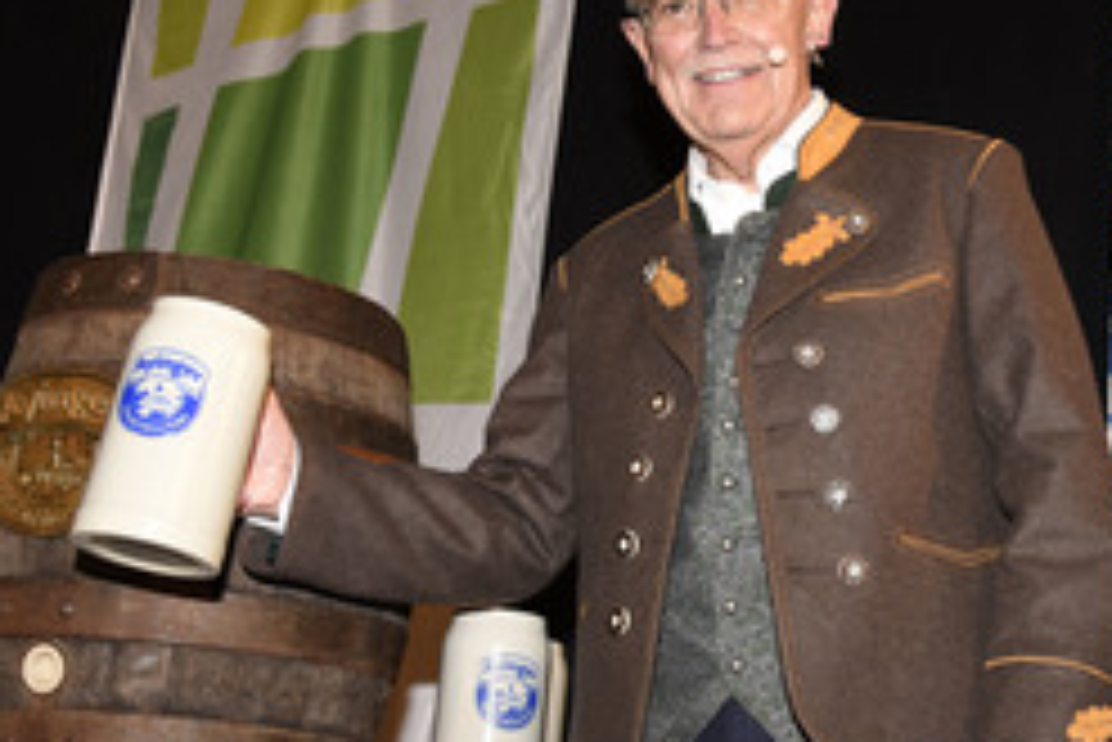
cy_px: 508
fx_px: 1916
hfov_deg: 32.1
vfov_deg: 21.8
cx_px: 741
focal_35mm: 62
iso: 640
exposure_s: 1/125
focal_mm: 34
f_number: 6.3
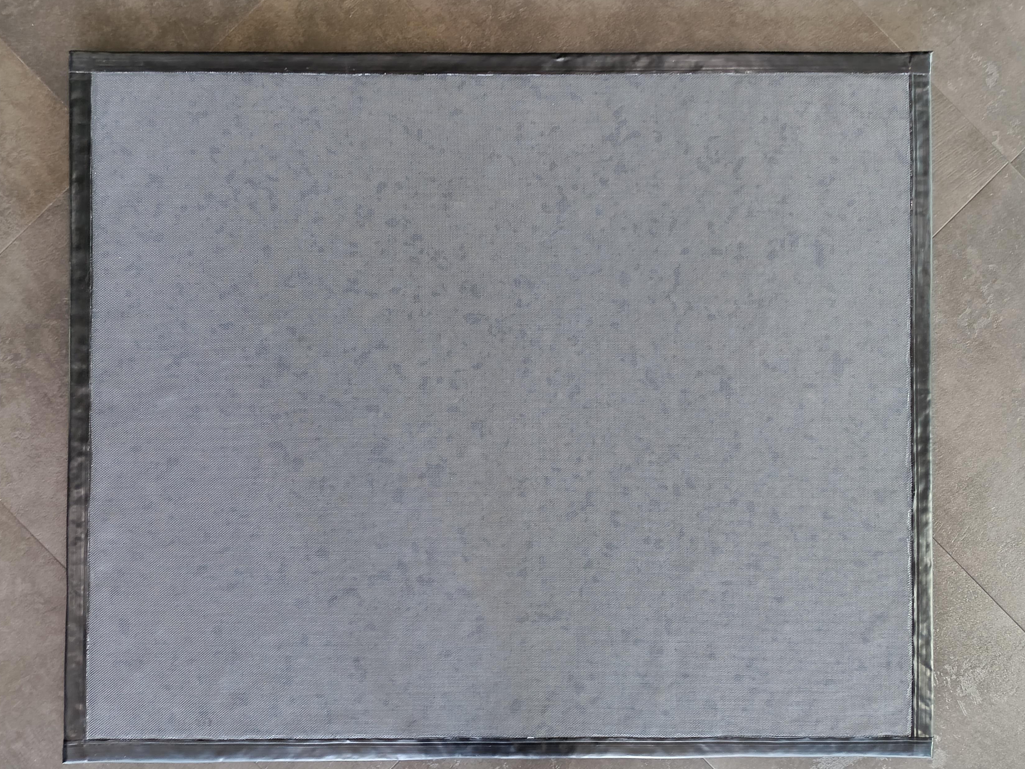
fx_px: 859
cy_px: 357
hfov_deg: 61.6
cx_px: 501
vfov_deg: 48.2
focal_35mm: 29
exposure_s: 1/33.3
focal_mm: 5.24
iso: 786
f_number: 1.7
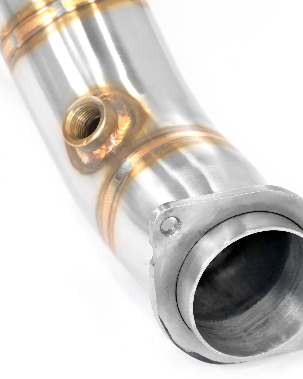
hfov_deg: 7.1
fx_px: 2444
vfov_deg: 8.9
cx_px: 197
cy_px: 186
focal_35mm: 218
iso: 3200
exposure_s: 1/160
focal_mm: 100
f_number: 10
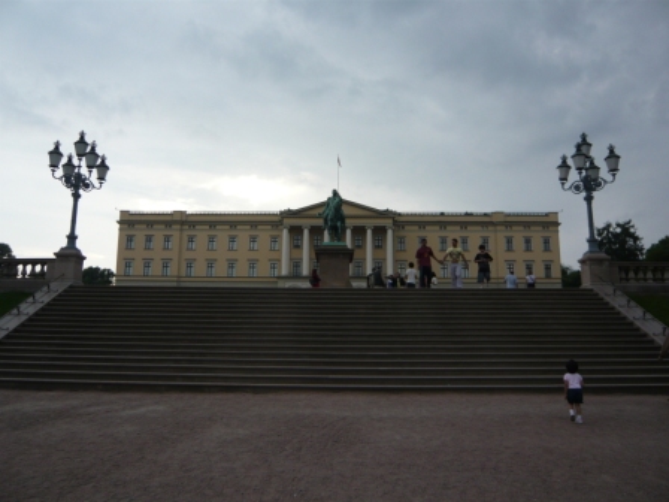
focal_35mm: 28
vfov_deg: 49.7
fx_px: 541
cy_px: 251
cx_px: 334
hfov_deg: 63.4
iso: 100
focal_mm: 4.6
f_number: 2.8
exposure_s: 1/250
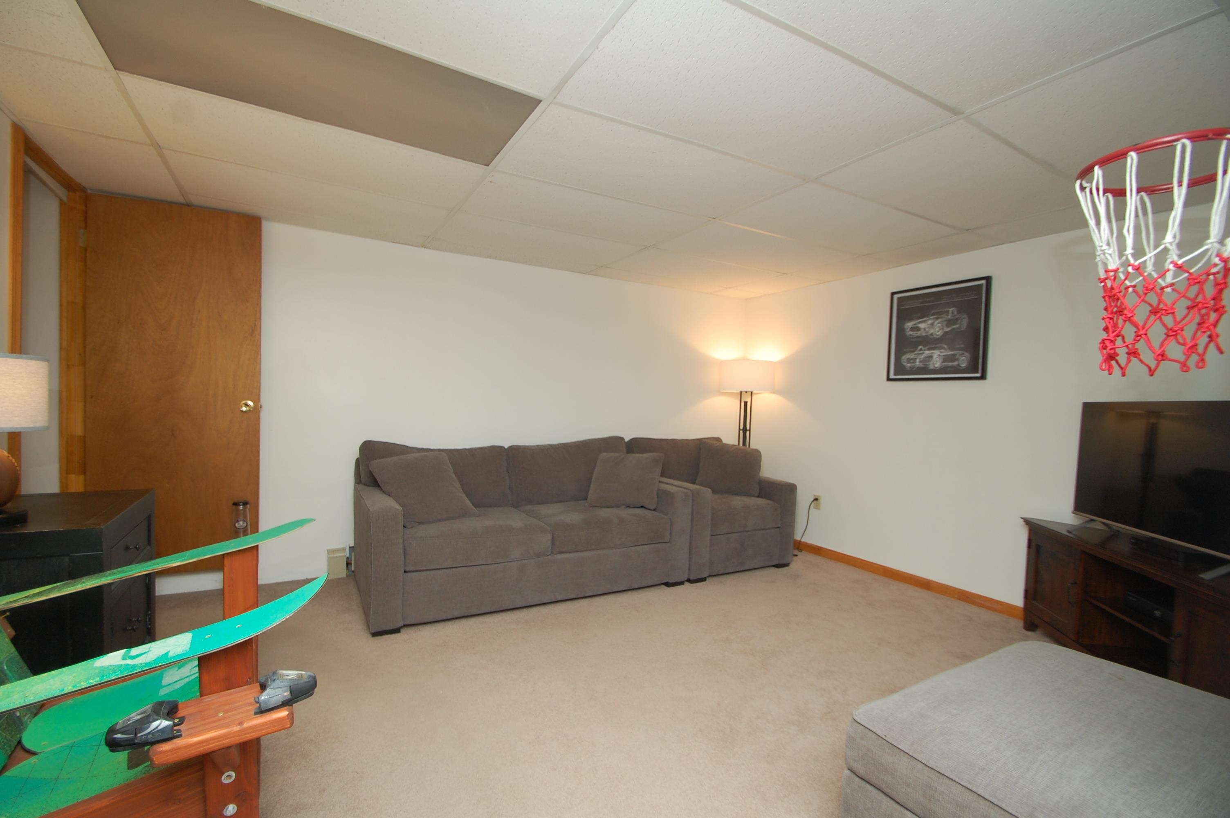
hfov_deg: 100.4
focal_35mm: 15
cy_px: 409
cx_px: 615
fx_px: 512
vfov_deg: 77.2
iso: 400
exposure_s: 1/60
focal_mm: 10
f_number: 4
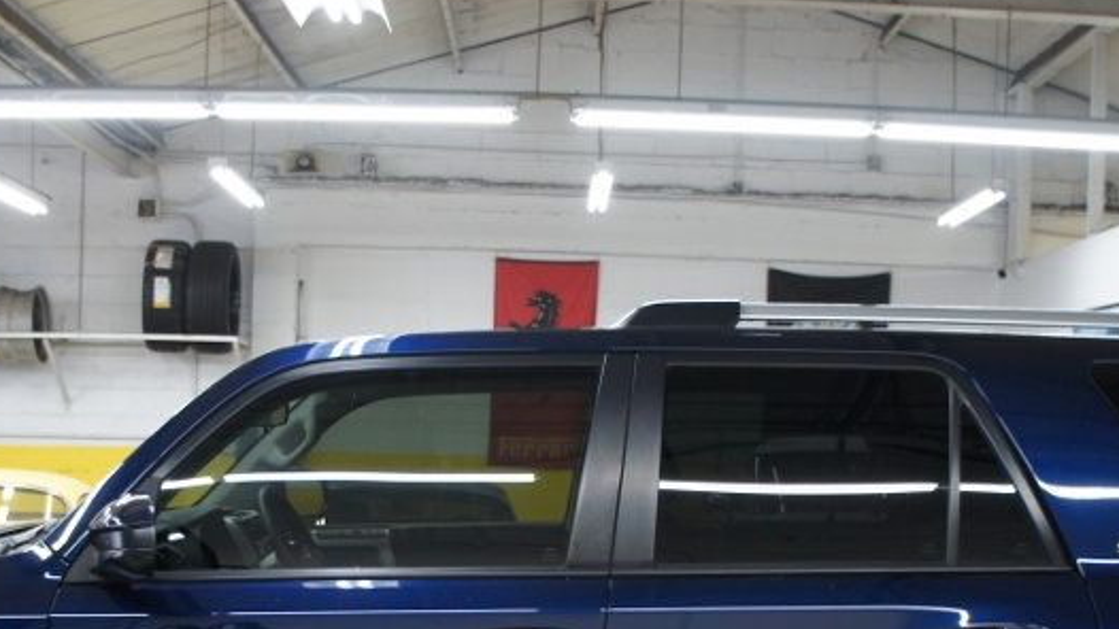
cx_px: 549
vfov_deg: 21.3
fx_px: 1632
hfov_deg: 37.8
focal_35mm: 55
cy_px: 590
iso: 320
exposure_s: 1/30
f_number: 3.5
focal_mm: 18
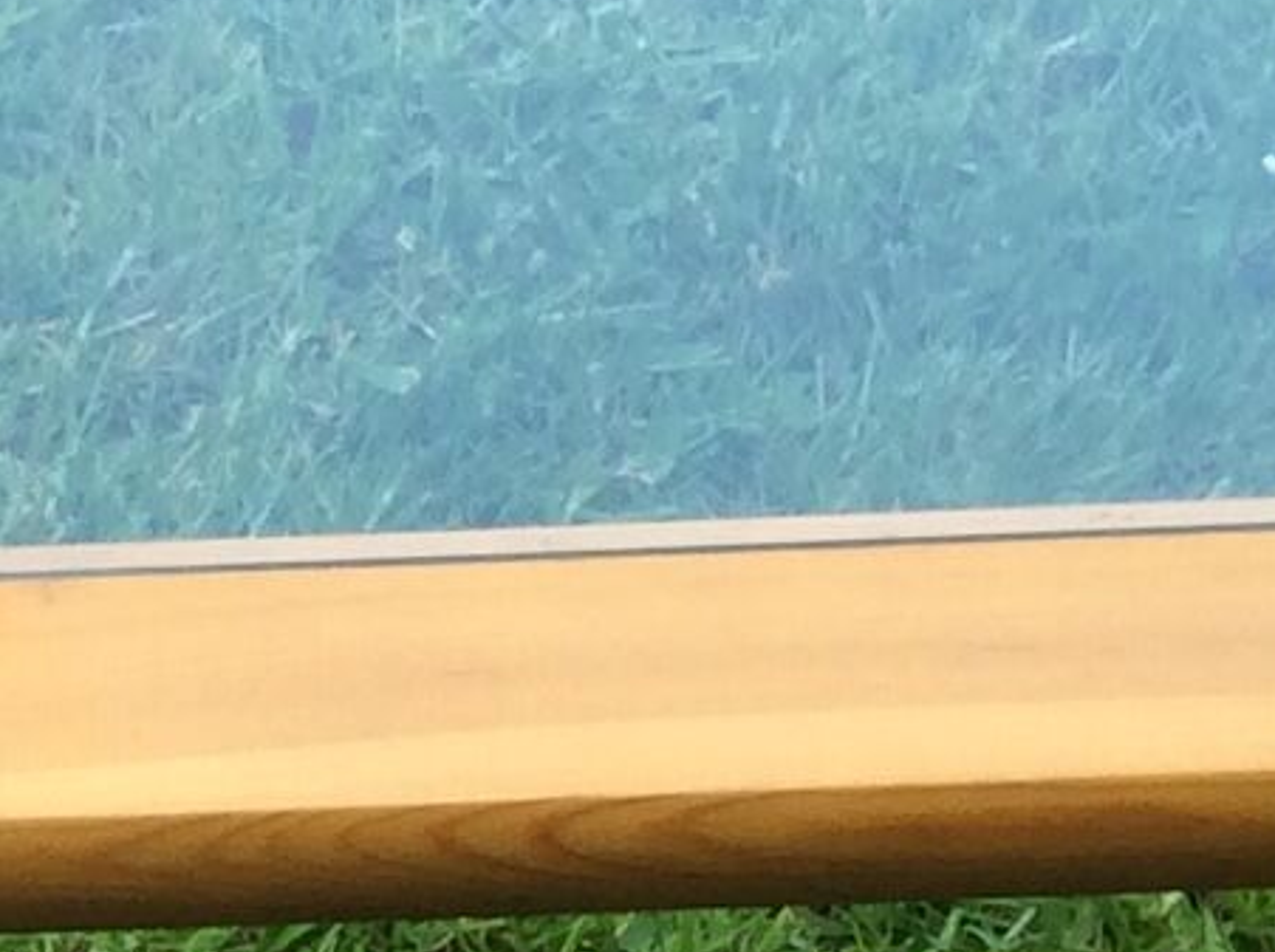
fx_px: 6768
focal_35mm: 184
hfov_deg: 10.6
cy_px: 1107
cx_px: -277
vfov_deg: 8.0
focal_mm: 3.3
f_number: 2.4
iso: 32
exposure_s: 1/193
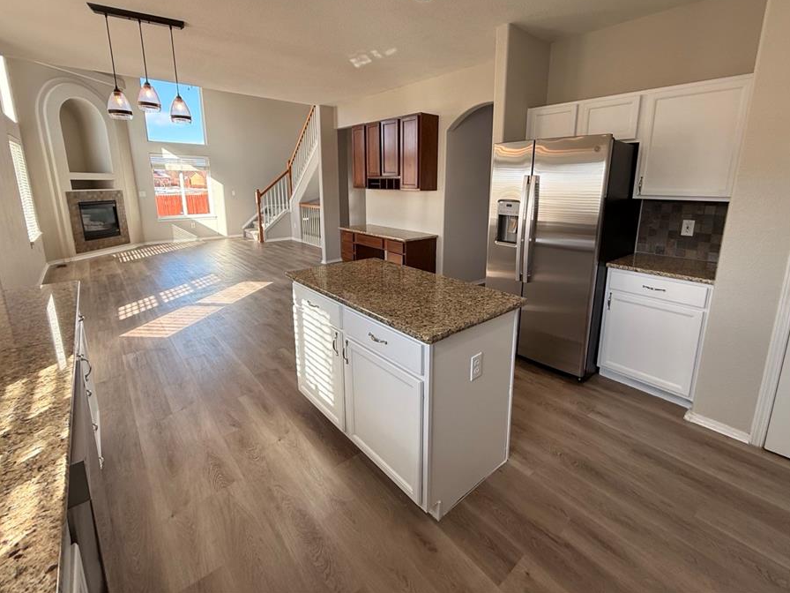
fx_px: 365
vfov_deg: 77.7
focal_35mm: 16
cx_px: 422
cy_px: 256
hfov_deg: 94.4
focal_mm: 2.22
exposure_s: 1/126
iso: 64
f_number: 2.2
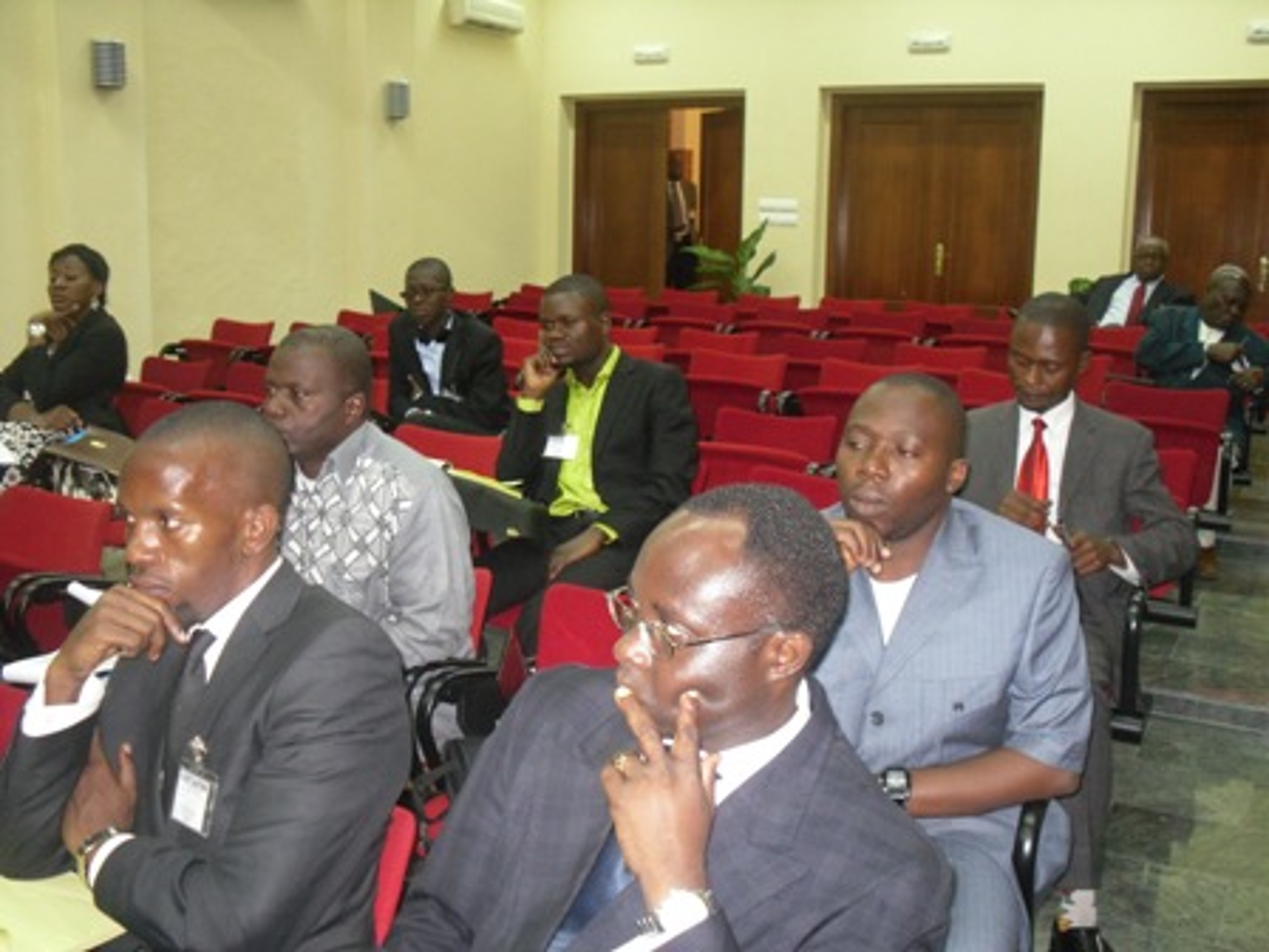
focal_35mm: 35
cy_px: 476
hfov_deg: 52.6
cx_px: 634
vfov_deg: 40.7
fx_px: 1283
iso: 400
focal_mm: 6.3
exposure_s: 1/45
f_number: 3
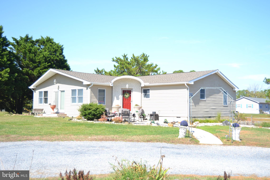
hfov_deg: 46.4
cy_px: 90
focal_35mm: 42
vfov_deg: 31.9
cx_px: 135
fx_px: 315
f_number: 9
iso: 100
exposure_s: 1/320
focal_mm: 28
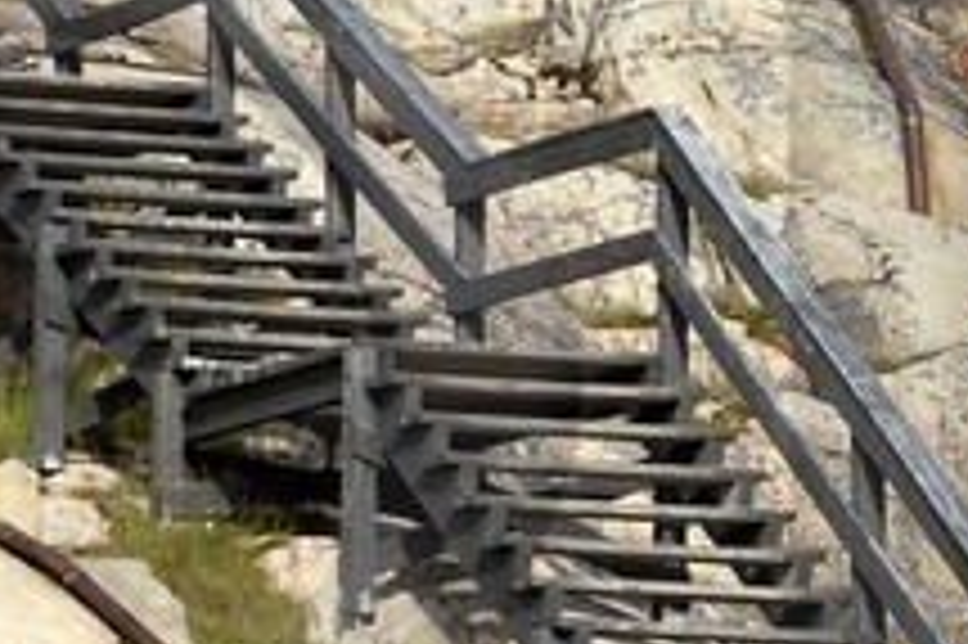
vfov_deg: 3.2
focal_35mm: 431
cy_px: 45
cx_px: 675
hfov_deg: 4.8
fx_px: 11580
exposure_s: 1/320
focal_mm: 58
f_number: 11
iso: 200
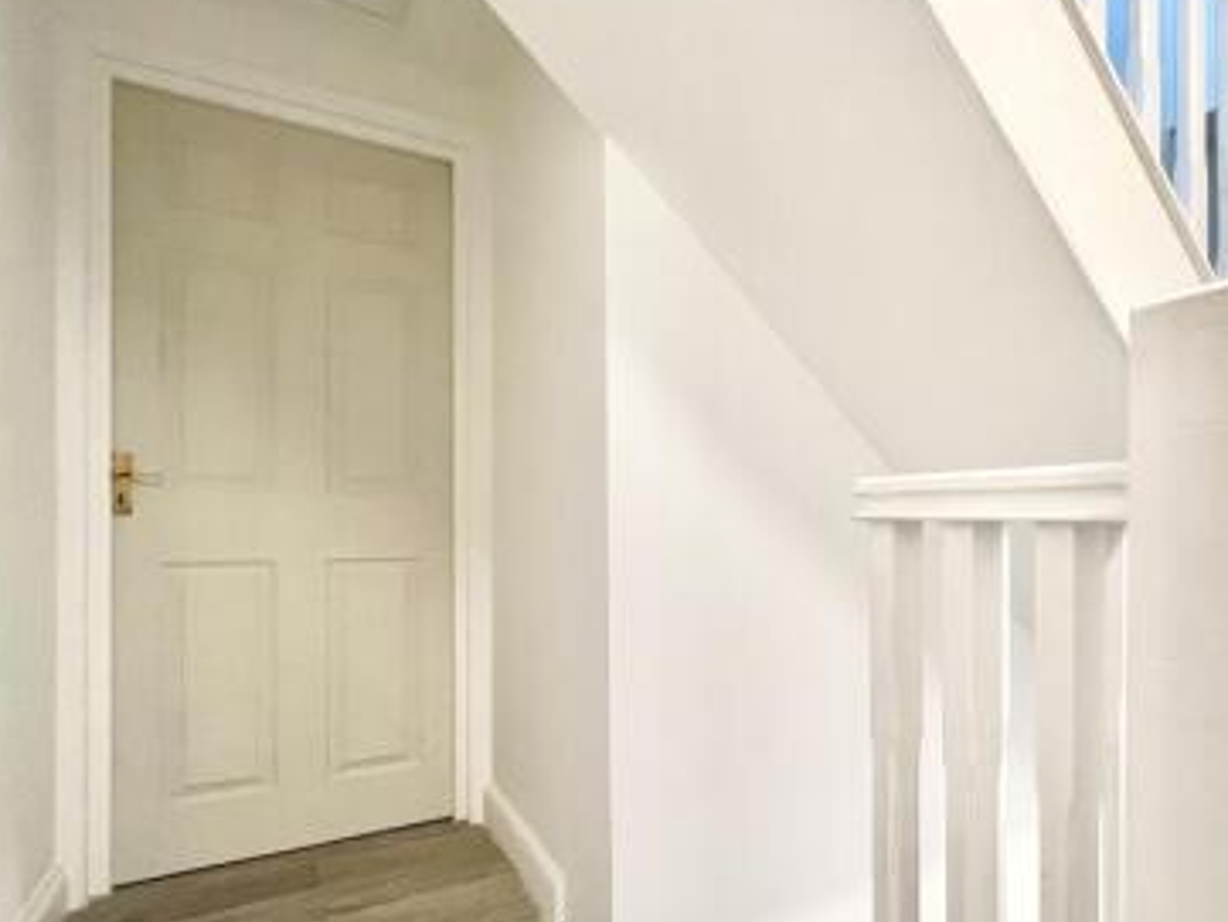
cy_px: 529
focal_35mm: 21
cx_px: 944
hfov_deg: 72.6
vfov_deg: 63.2
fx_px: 745
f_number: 1.8
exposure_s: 1/50
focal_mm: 1.57
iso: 160
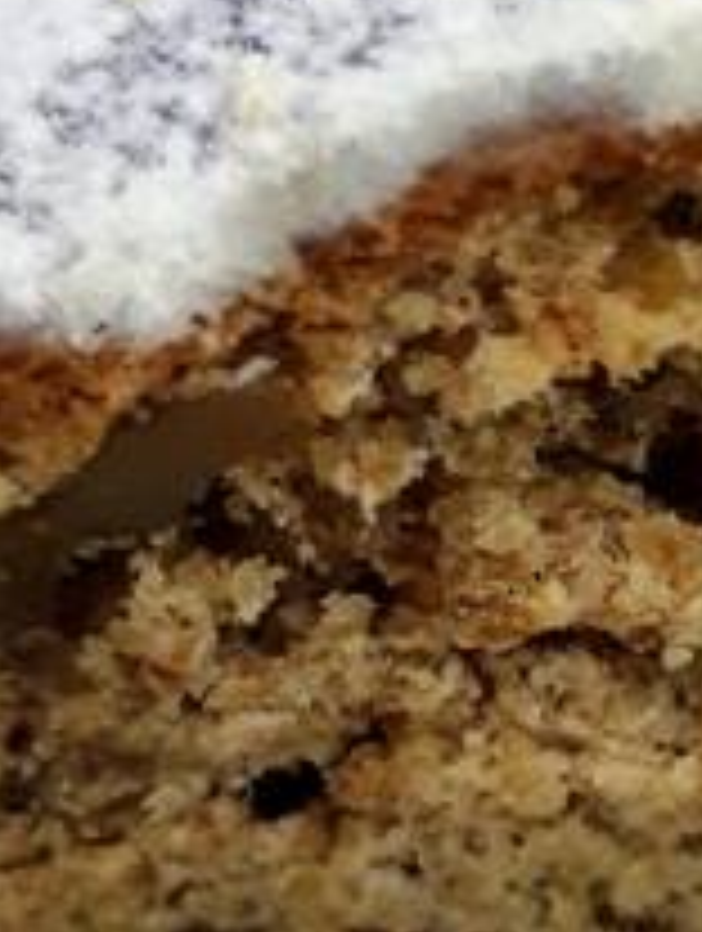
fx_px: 2696
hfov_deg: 14.5
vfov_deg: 19.6
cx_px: 747
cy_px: 437
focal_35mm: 100
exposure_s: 1/25
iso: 200
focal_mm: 3.6
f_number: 1.9
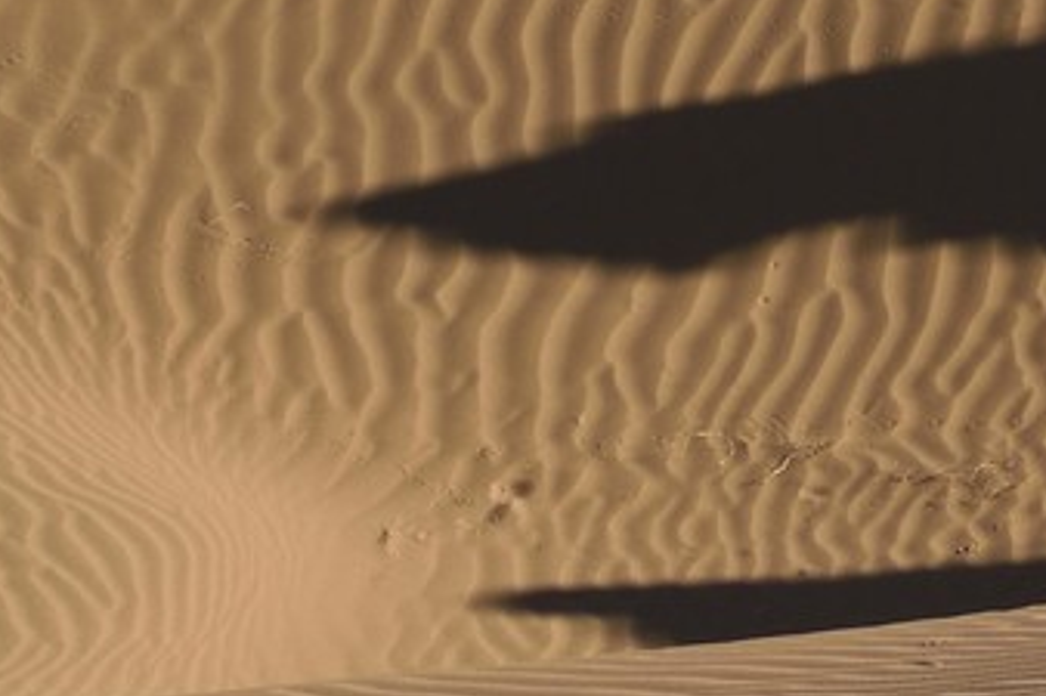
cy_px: -814
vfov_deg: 6.1
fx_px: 6331
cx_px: 2383
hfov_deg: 8.7
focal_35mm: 218
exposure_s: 1/400
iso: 200
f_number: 9
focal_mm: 46
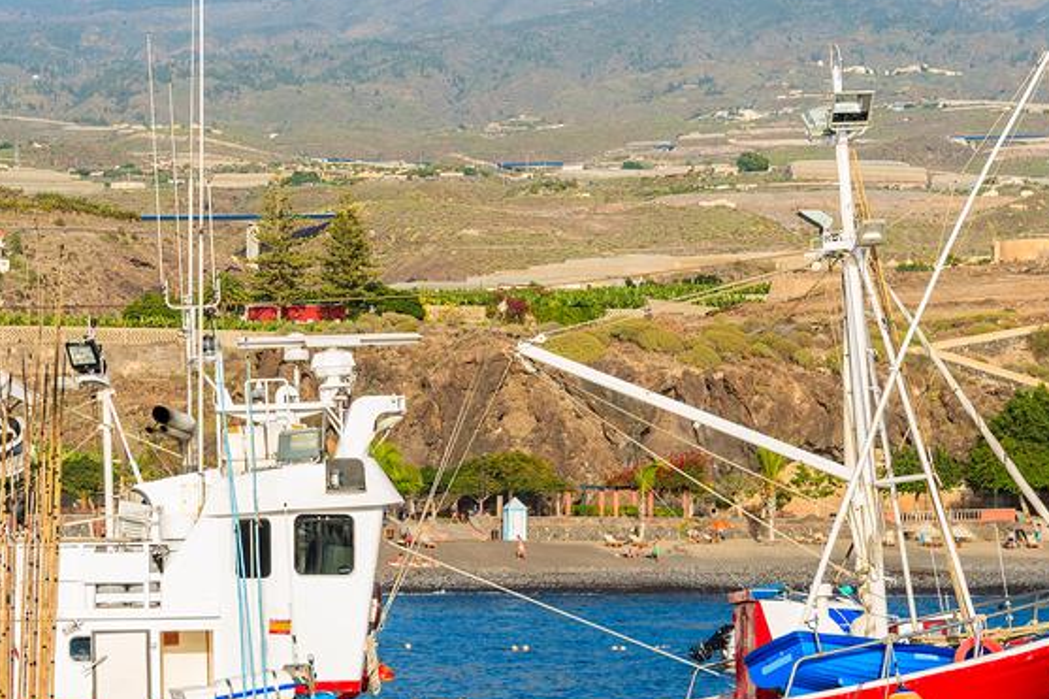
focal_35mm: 112
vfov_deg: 12.2
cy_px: 362
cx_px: 307
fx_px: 3262
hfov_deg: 18.2
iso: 100
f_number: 8
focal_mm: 52
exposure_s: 1/250
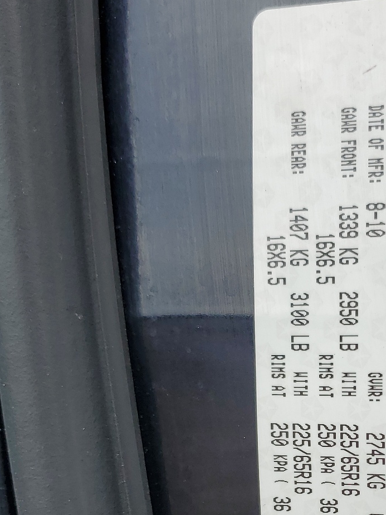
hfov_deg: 23.4
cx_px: 388
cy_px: 465
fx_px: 892
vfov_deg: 30.7
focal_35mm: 60
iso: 50
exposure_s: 1/833
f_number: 1.5
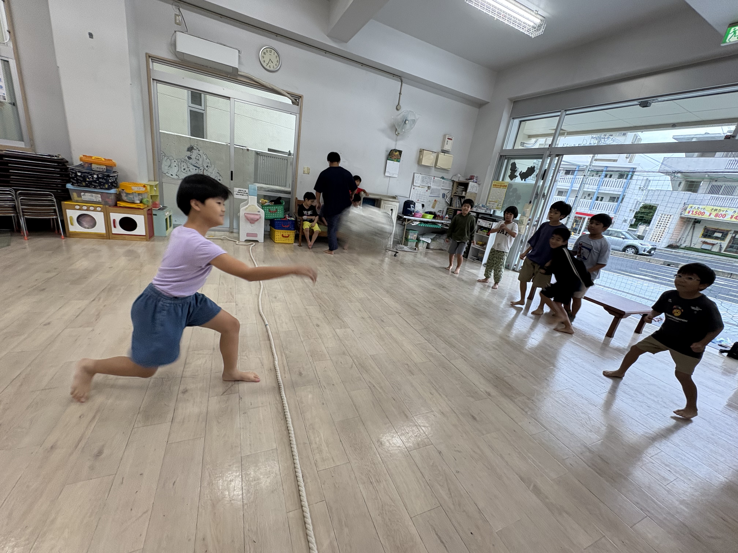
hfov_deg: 102.1
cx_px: 369
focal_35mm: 14
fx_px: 298
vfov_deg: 85.7
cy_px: 276
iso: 200
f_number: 2.2
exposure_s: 1/120
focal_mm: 2.22
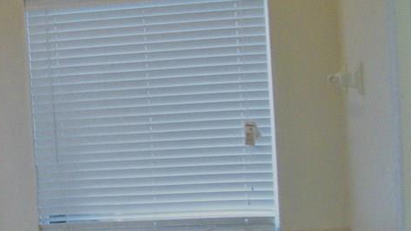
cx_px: 66
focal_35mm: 77
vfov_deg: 15.7
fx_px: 839
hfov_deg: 26.9
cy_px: 142
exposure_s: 1/30
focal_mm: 5.7
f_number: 2.9
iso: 160
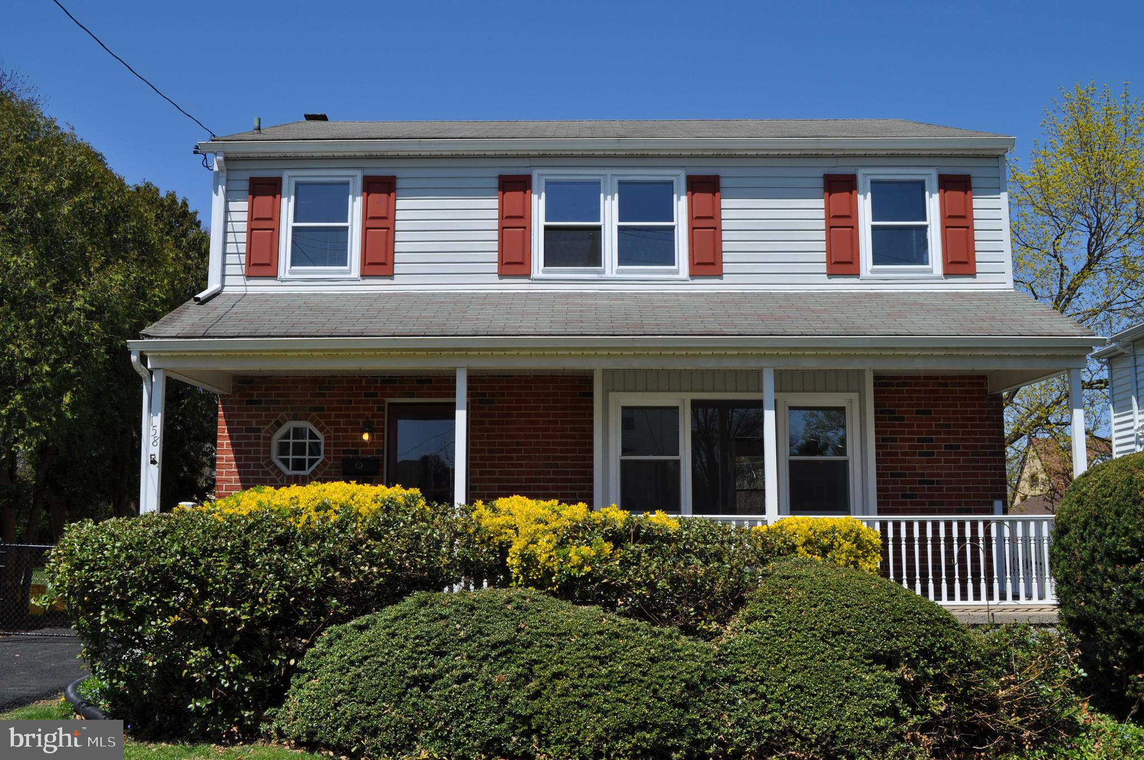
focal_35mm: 36
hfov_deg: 53.2
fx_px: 1143
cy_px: 380
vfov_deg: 36.8
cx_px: 572
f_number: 10
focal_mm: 24
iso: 200
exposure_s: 1/400
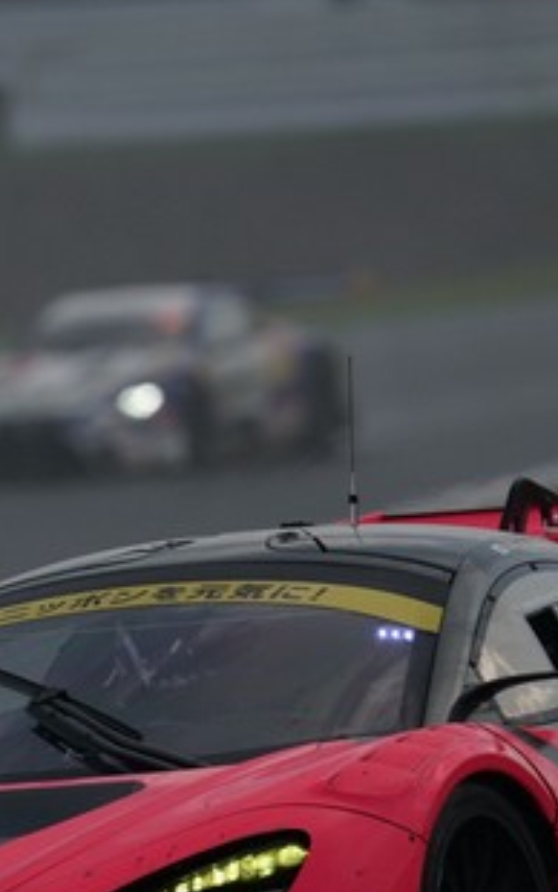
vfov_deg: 1.5
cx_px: 247
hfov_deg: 0.9
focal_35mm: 1420
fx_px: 34519
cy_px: 610
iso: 200
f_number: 8
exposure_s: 1/640
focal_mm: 600
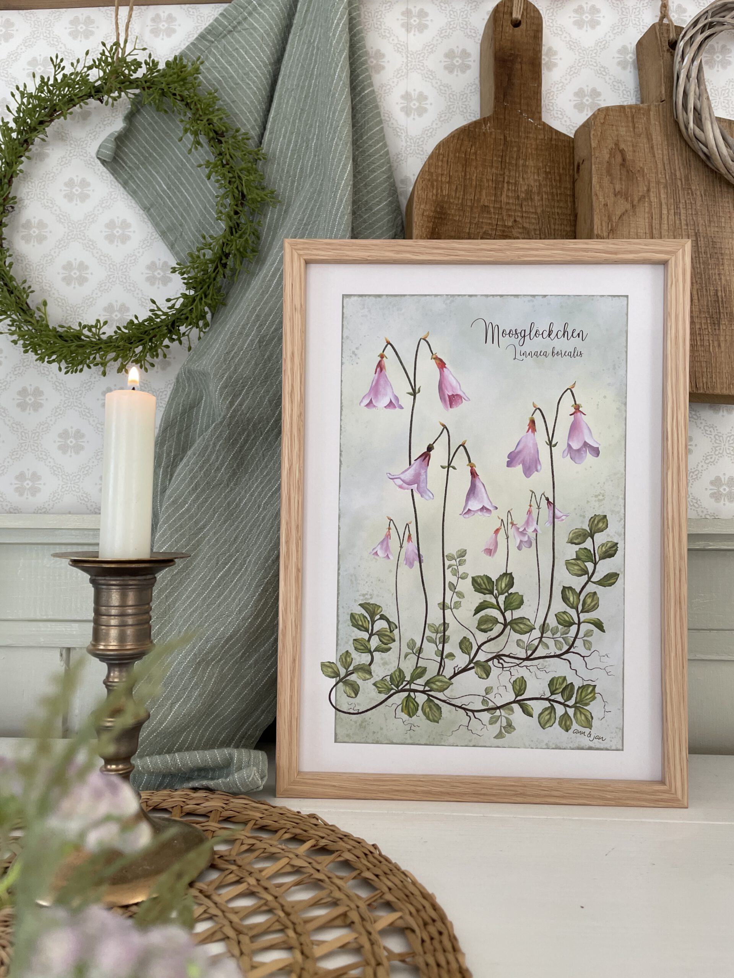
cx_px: 367
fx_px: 735
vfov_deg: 67.3
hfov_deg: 53.1
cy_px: 489
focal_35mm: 26
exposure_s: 1/121
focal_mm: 4.2
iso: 64
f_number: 1.6
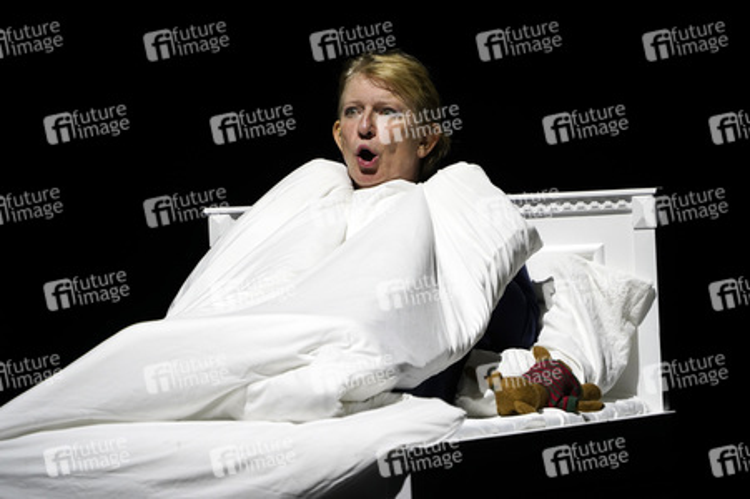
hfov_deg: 3.4
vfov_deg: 2.3
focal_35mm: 600
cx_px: 375
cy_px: 250
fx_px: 12491
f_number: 7.1
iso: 1600
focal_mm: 600
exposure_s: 1/400
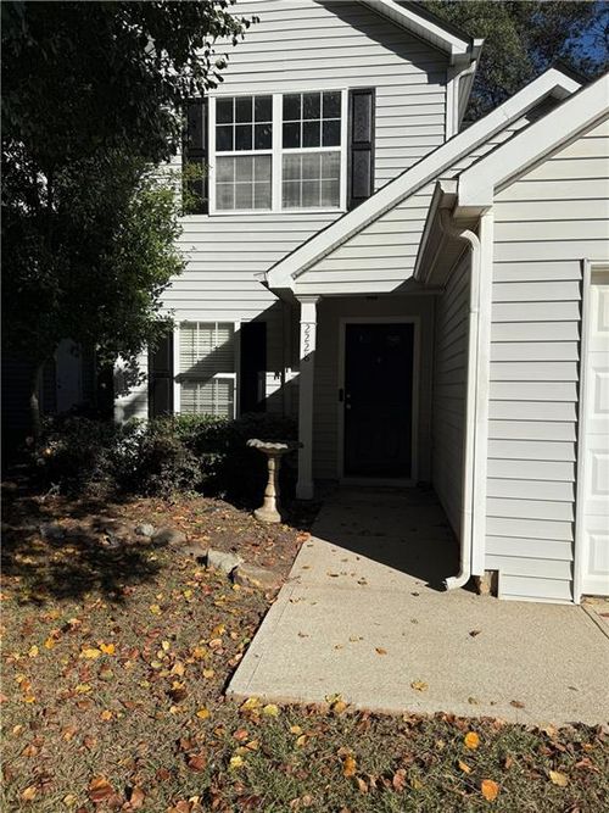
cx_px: 304
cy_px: 406
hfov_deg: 56.8
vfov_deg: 71.6
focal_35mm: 24
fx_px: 563
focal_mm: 6.76
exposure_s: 1/8130
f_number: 1.78
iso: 80
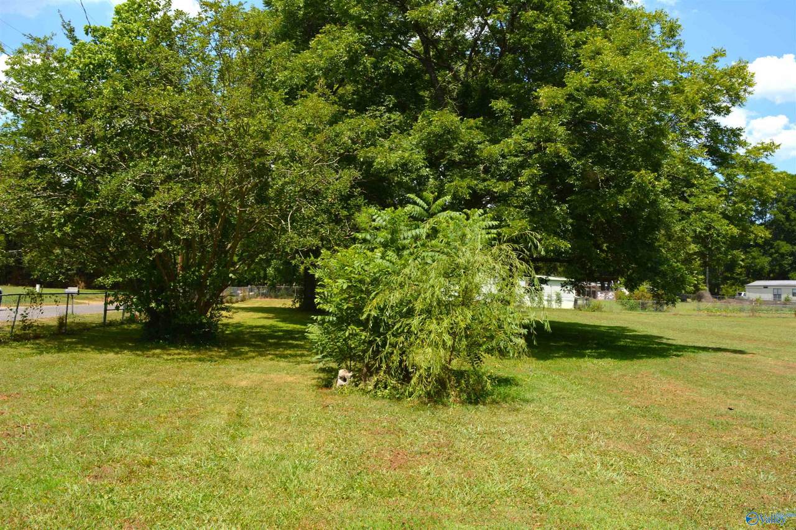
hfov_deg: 67.4
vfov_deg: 47.9
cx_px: 398
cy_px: 265
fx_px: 597
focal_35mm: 27
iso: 100
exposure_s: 1/200
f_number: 9
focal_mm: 18
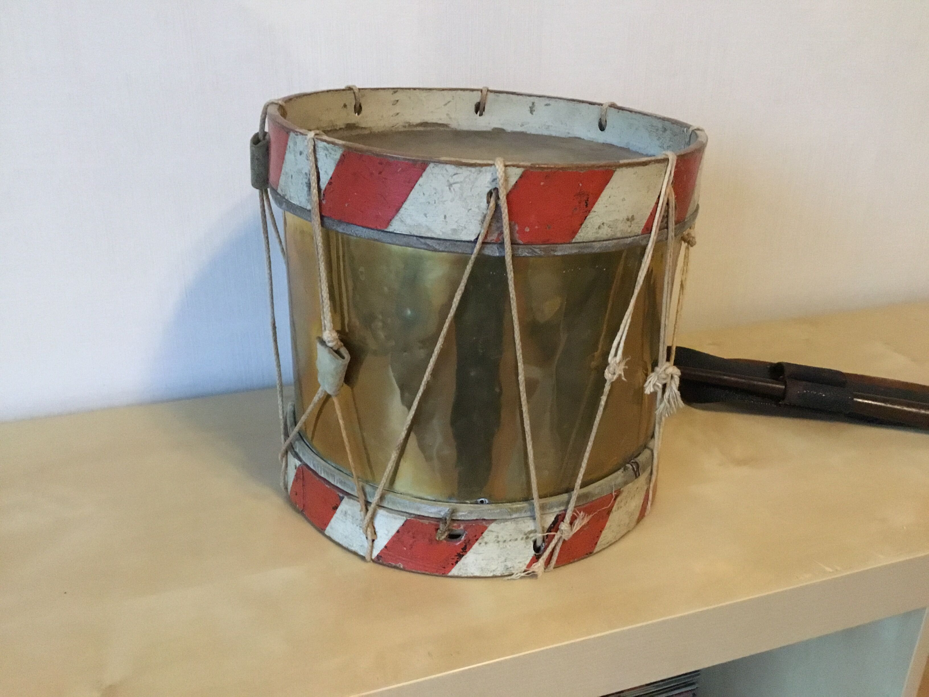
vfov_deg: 45.4
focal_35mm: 31
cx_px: 464
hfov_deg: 58.4
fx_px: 832
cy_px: 348
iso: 320
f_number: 2.4
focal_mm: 3.3
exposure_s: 1/17
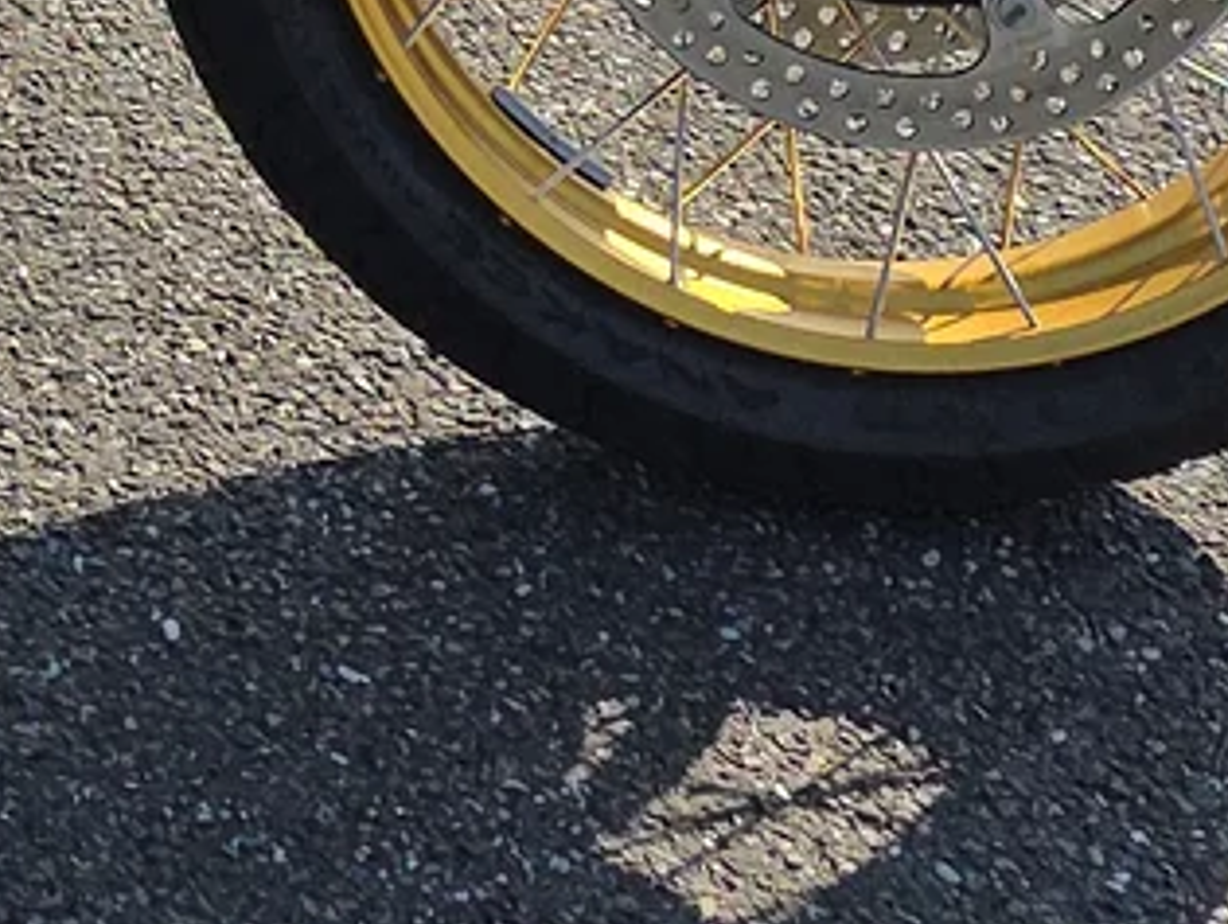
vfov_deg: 9.7
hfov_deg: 13.2
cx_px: -678
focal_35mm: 140
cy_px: -1107
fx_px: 4972
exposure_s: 1/7061
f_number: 1.7
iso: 80
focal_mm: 6.3
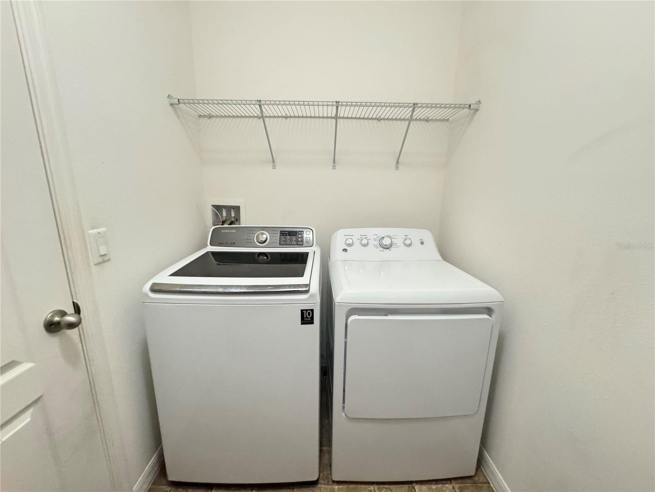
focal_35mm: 14
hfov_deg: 102.1
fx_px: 265
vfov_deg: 85.7
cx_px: 328
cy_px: 246
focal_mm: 2.22
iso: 1000
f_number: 2.2
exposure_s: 1/60
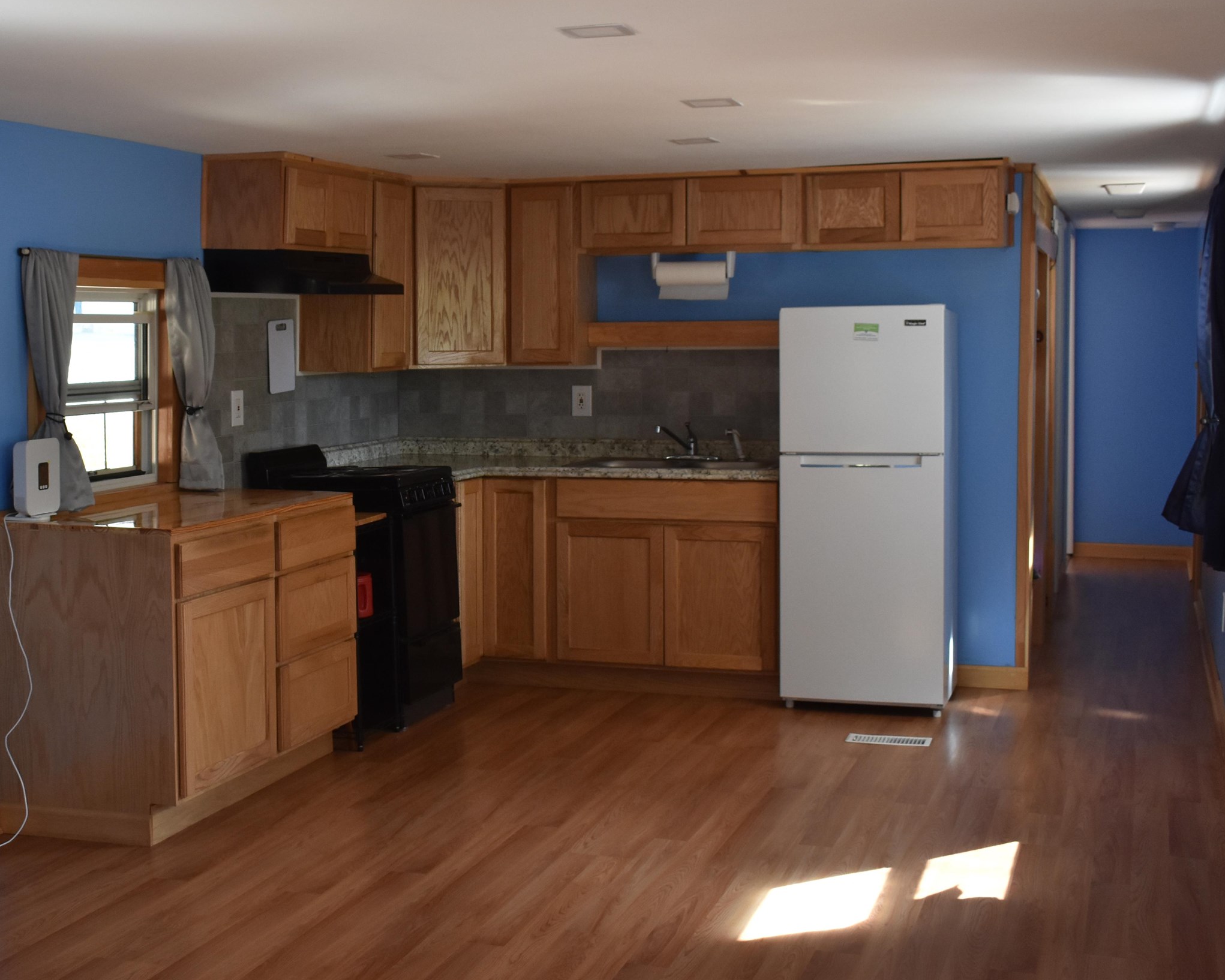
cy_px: 434
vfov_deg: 31.0
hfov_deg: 37.9
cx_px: 413
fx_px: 1766
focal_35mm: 49
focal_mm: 23
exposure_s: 1/125
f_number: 5.6
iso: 800
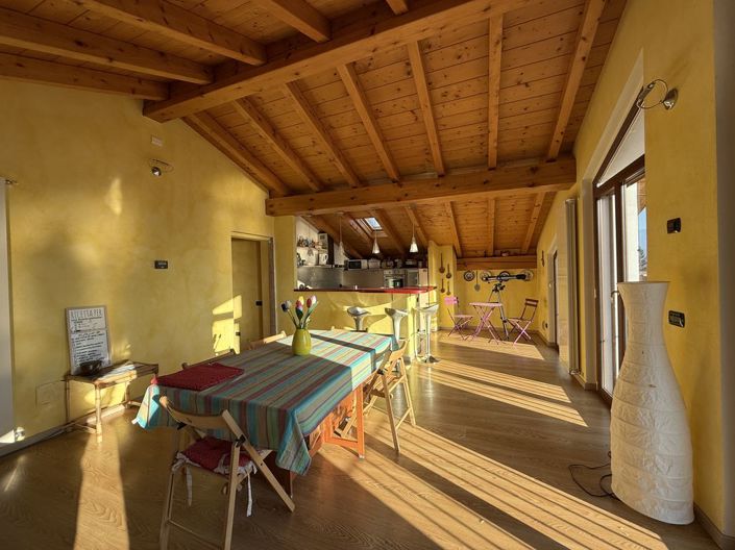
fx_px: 297
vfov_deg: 85.6
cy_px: 275
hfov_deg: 102.1
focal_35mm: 14
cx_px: 368
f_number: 2.2
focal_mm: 2.22
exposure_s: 1/321
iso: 64
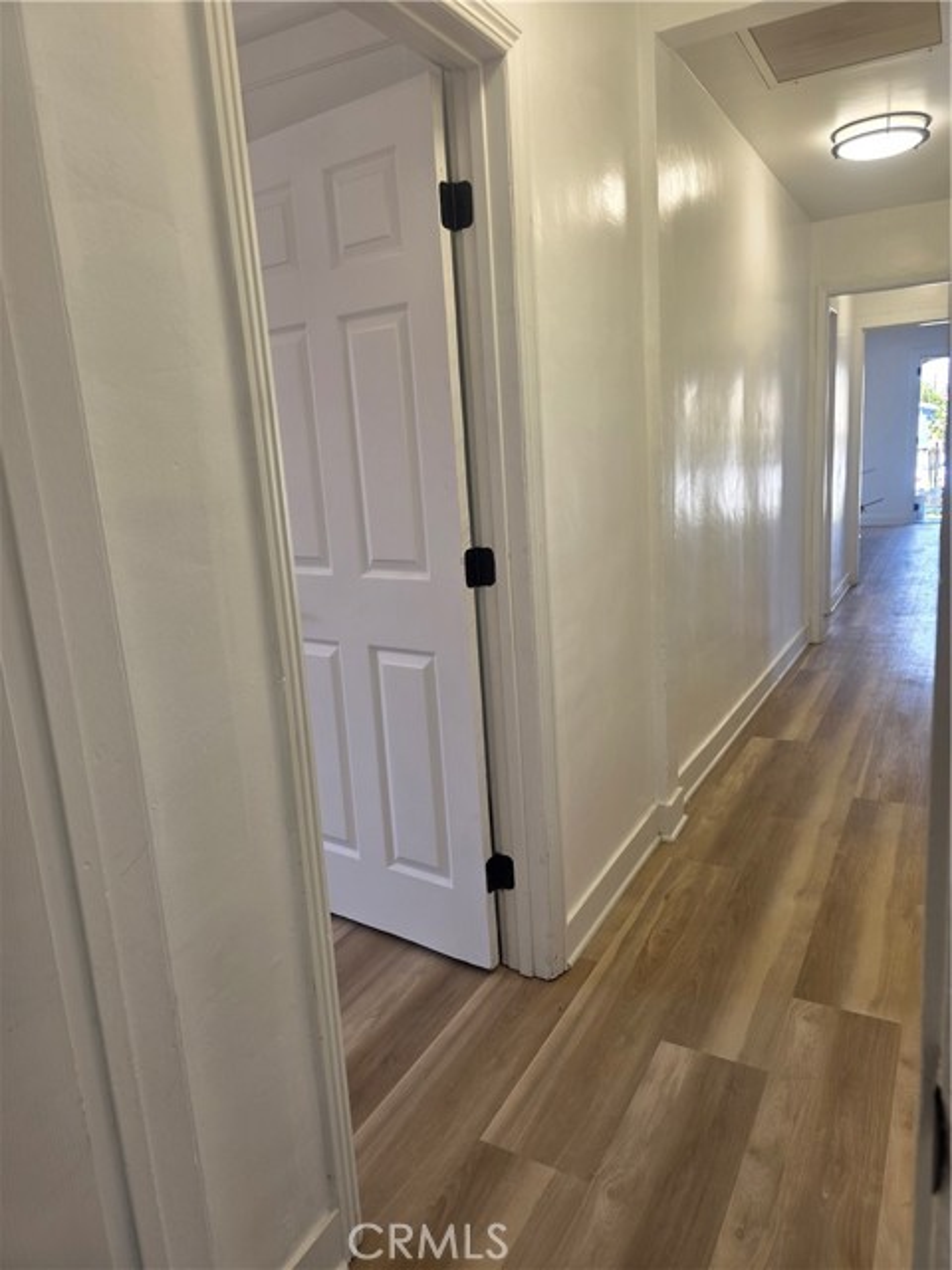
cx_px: 476
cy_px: 635
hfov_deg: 58.9
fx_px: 843
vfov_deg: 73.9
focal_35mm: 23
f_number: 1.7
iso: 64
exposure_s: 1/120
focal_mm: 6.3
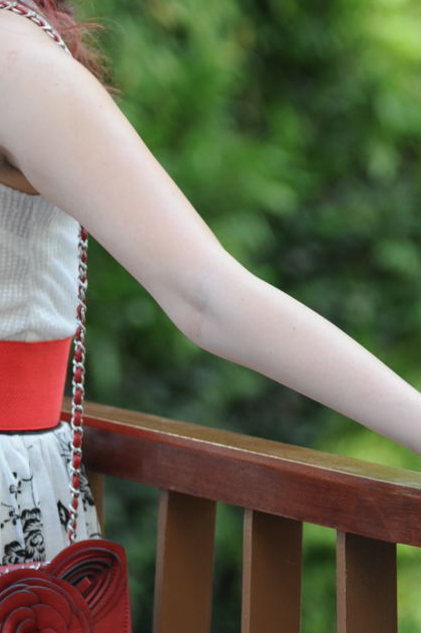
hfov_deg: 6.3
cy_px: 298
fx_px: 3828
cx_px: -75
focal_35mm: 218
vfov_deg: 9.4
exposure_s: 1/250
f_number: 3.5
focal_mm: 86
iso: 400
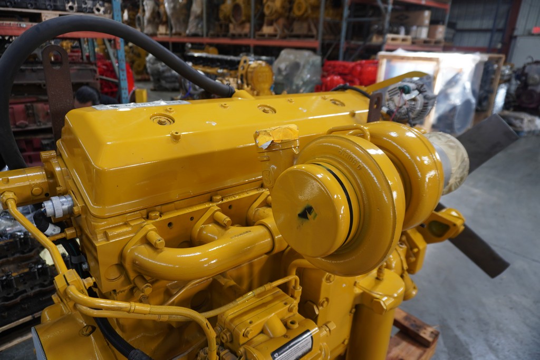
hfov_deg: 73.7
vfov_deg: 53.1
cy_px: 180
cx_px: 270
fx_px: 360
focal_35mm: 24
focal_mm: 16
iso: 160
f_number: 3.5
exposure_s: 1/30
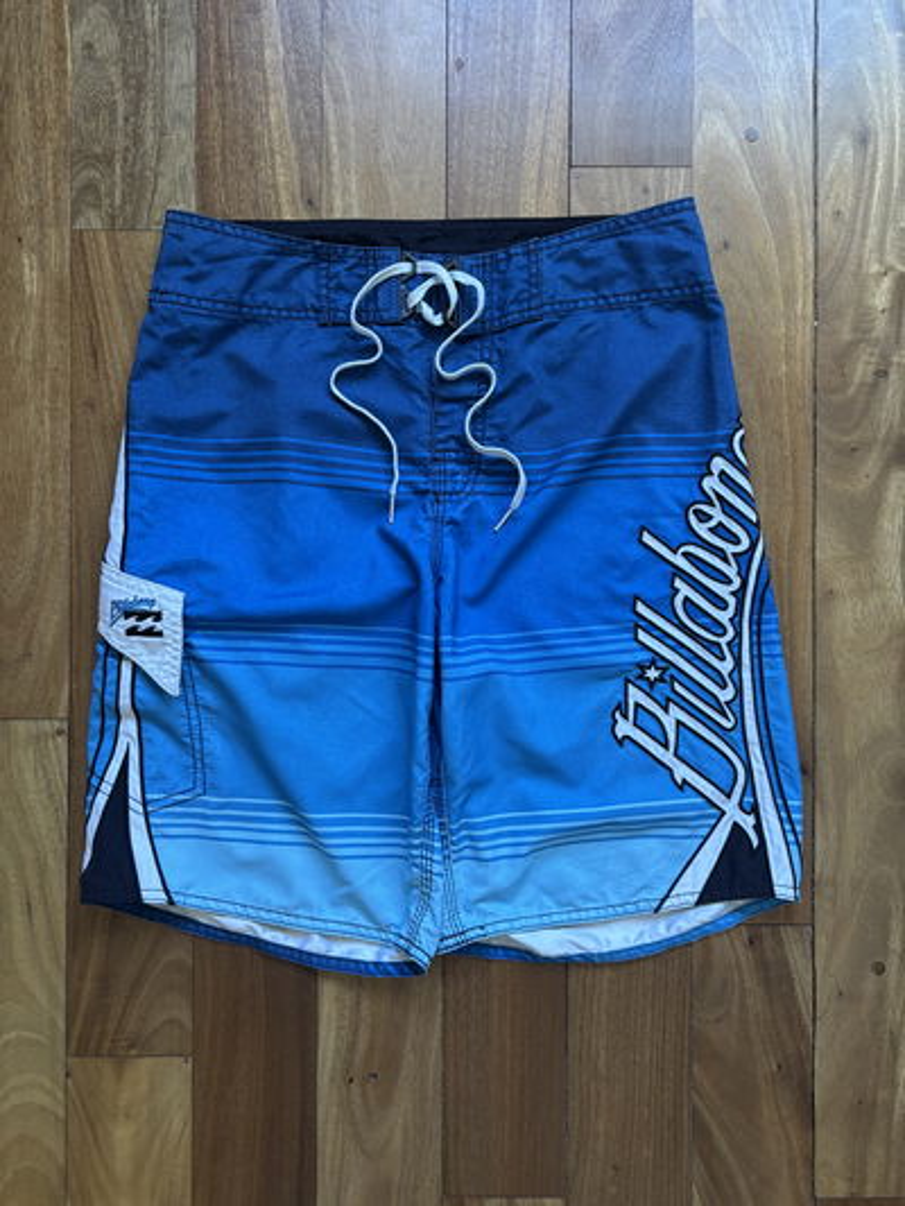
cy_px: 603
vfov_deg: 67.3
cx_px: 452
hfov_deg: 53.1
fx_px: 906
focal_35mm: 26
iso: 200
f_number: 1.6
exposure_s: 1/60
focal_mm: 5.96
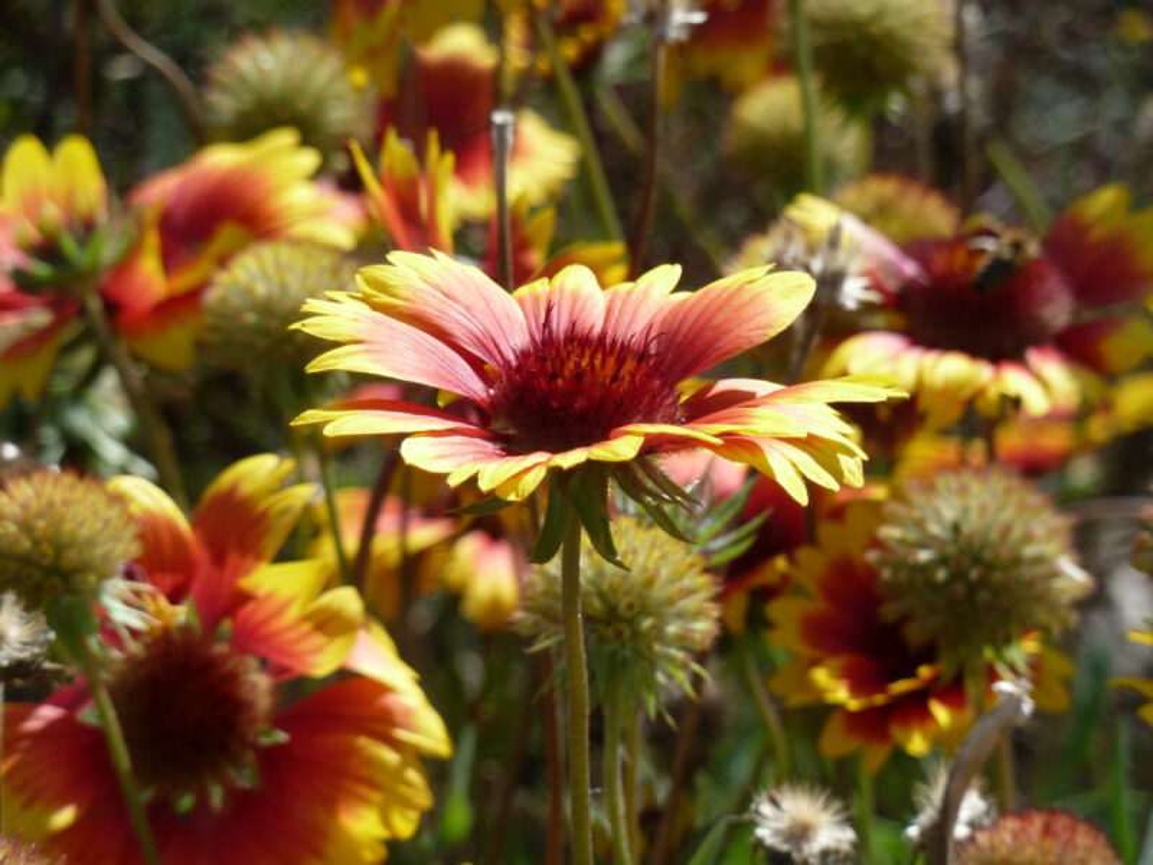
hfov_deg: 7.6
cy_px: 432
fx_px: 8660
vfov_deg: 5.7
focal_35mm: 260
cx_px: 576
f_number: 4.7
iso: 160
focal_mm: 42.6
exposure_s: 1/800
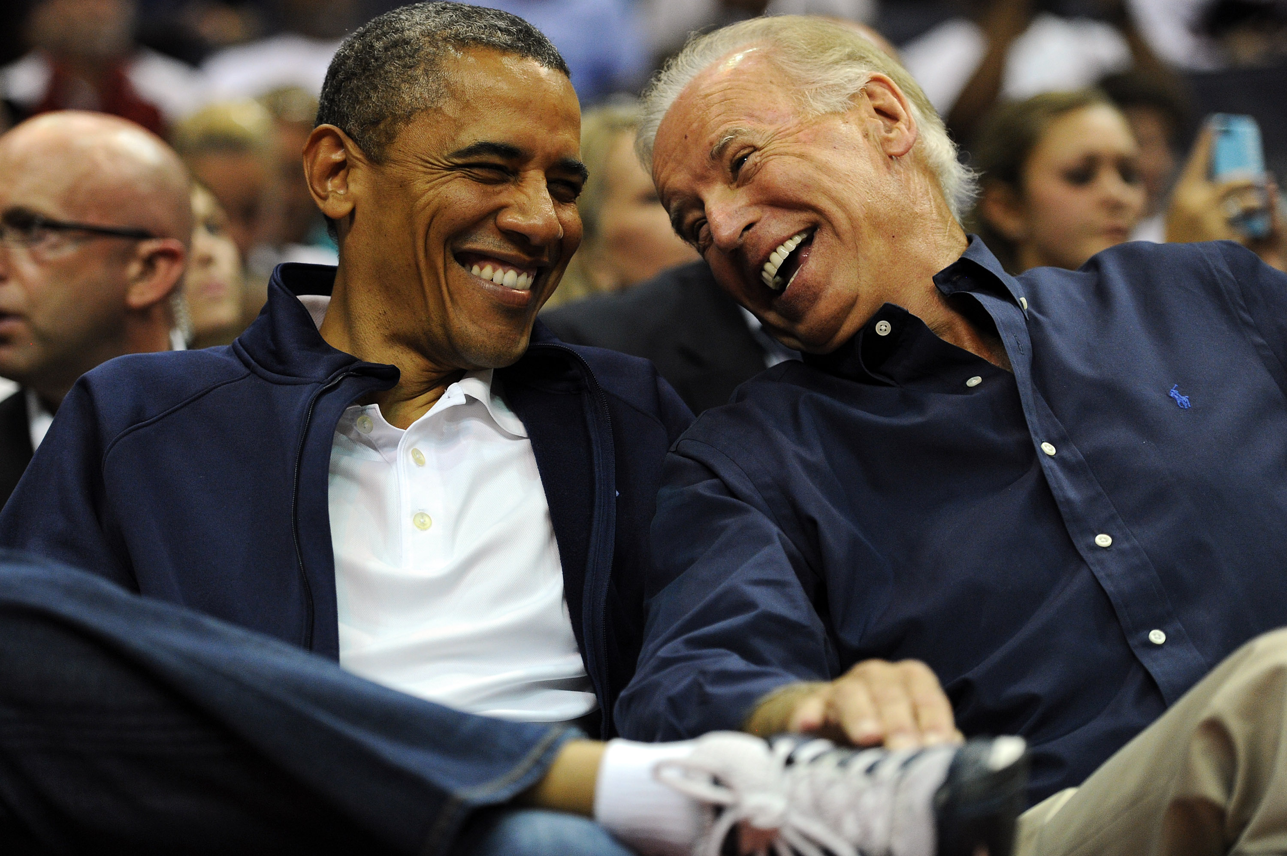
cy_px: 428
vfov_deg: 11.0
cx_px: 644
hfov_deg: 16.4
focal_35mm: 125
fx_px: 4466
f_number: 3.2
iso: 2500
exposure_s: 1/800
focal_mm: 125
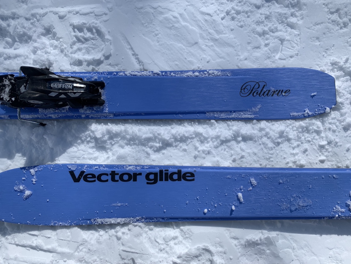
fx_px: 264
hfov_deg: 67.3
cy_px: 132
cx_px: 176
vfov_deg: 53.1
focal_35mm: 26
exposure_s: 1/4274
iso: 25
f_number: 1.8
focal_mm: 4.25
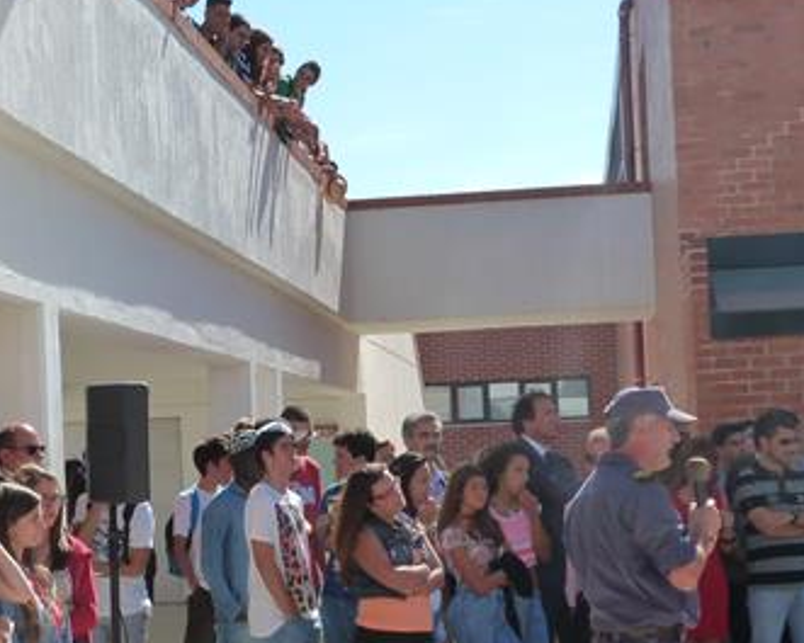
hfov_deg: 22.1
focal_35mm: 85
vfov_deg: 18.0
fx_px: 2023
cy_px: 432
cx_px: 114
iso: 160
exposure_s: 1/320
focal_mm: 8.1
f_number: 5.6
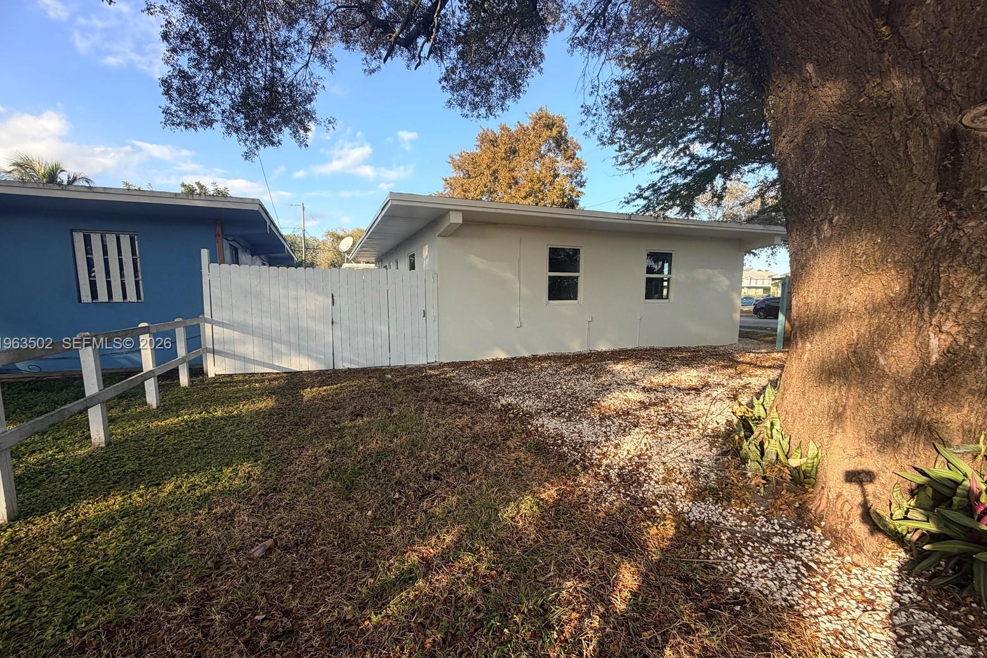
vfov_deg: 77.3
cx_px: 482
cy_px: 345
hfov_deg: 100.4
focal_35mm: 15
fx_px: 411
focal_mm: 2.22
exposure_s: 1/502
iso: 50
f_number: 2.2
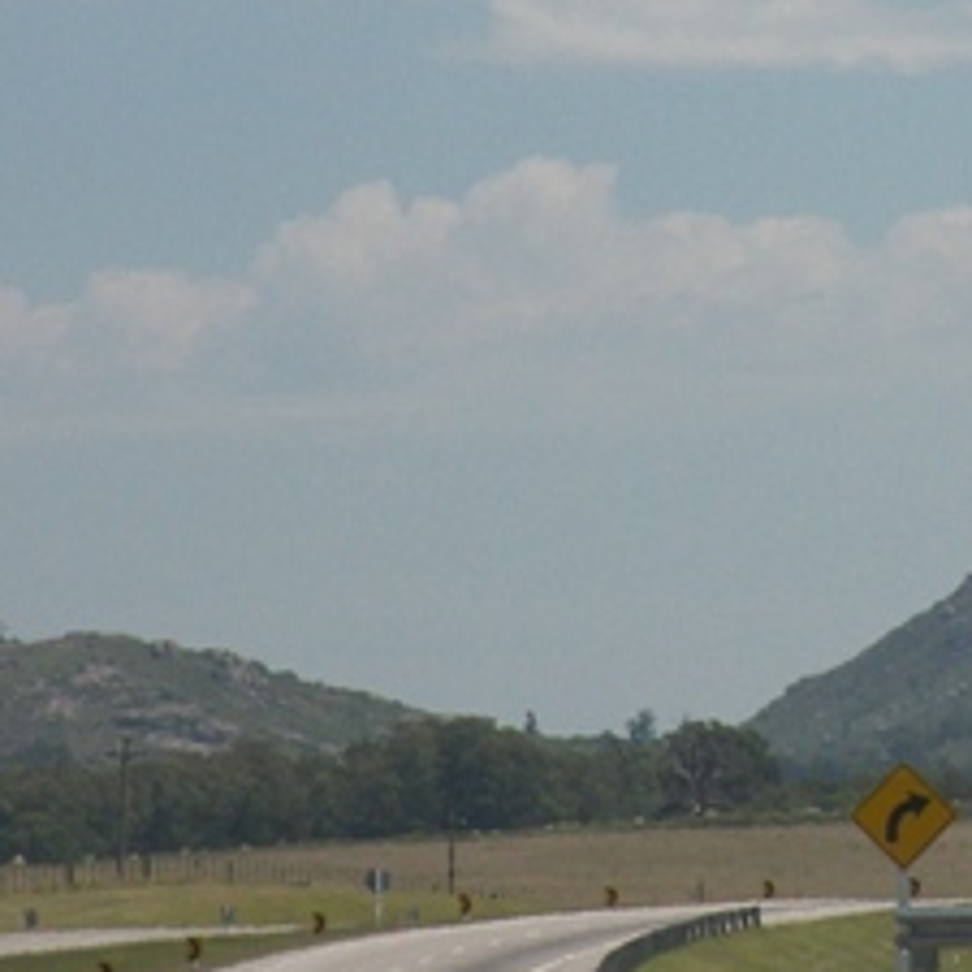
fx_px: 13978
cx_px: 1490
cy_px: -173
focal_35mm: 440
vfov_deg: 4.0
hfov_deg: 4.0
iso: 100
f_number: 4.1
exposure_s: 1/1250
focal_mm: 29.4
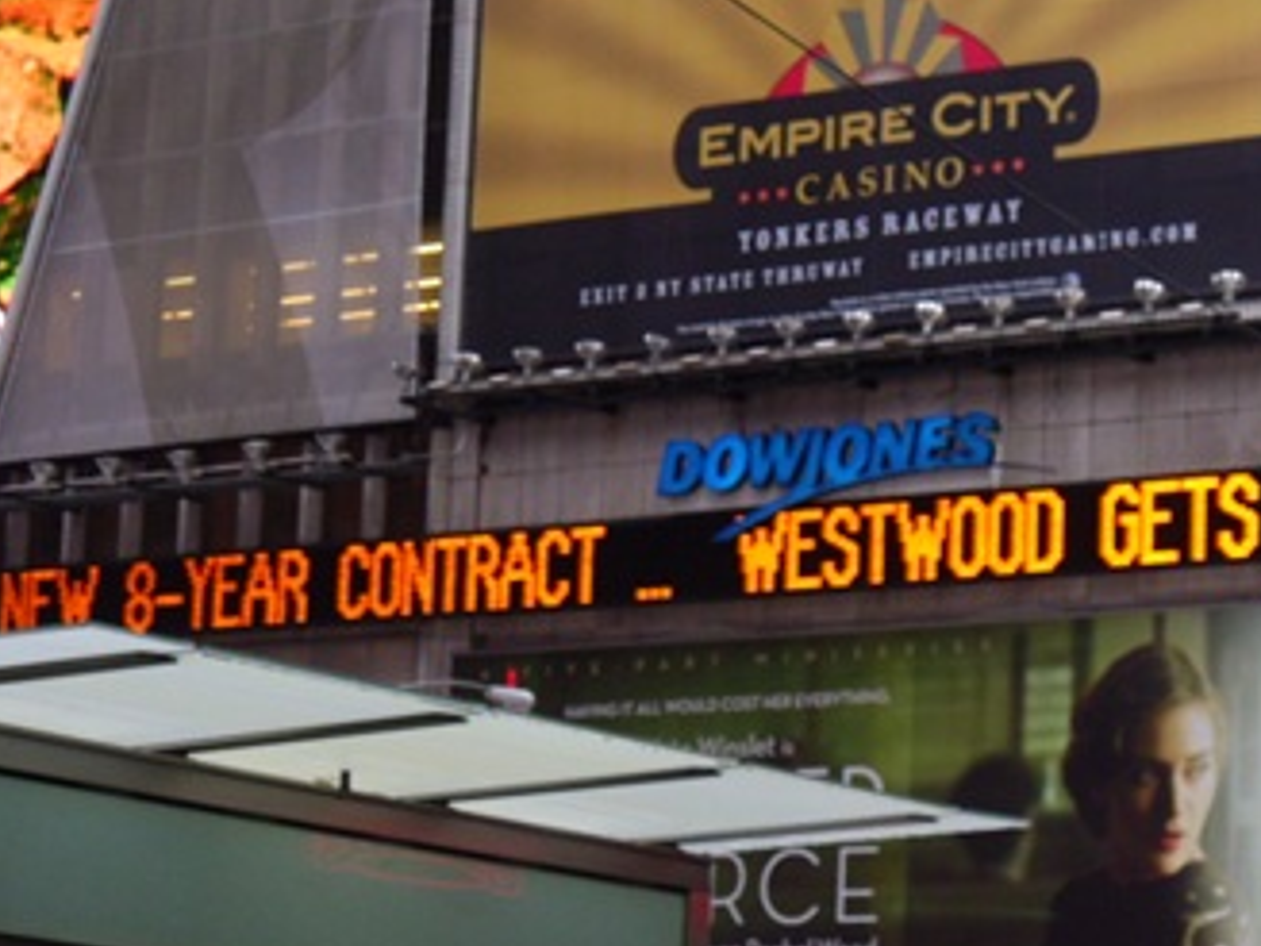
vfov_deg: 11.9
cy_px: 586
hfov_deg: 15.8
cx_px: 615
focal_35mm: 125
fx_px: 4554
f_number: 4.5
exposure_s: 1/60
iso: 200
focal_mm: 14.8
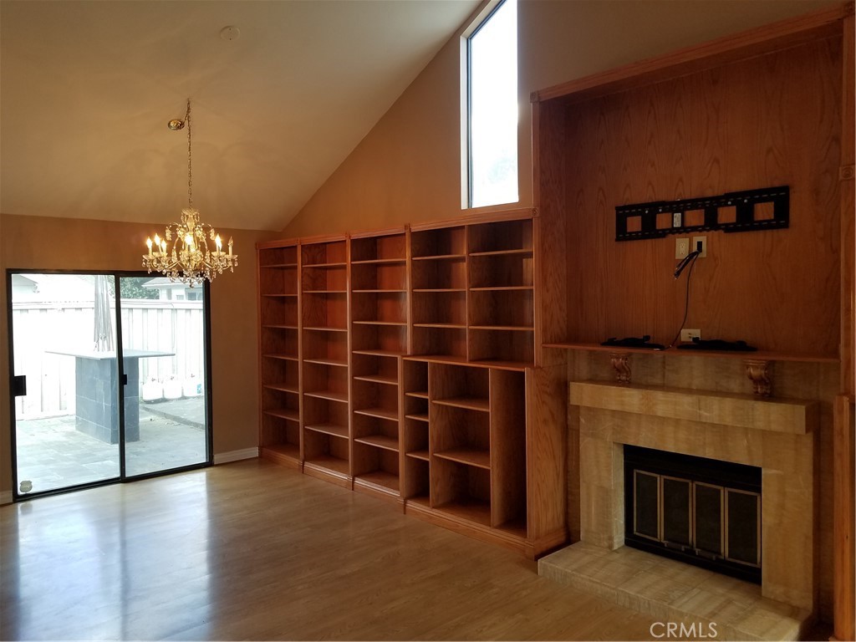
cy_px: 321
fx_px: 643
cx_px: 428
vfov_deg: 53.1
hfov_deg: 67.3
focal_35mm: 26
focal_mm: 4.2
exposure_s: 1/60
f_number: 1.7
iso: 40
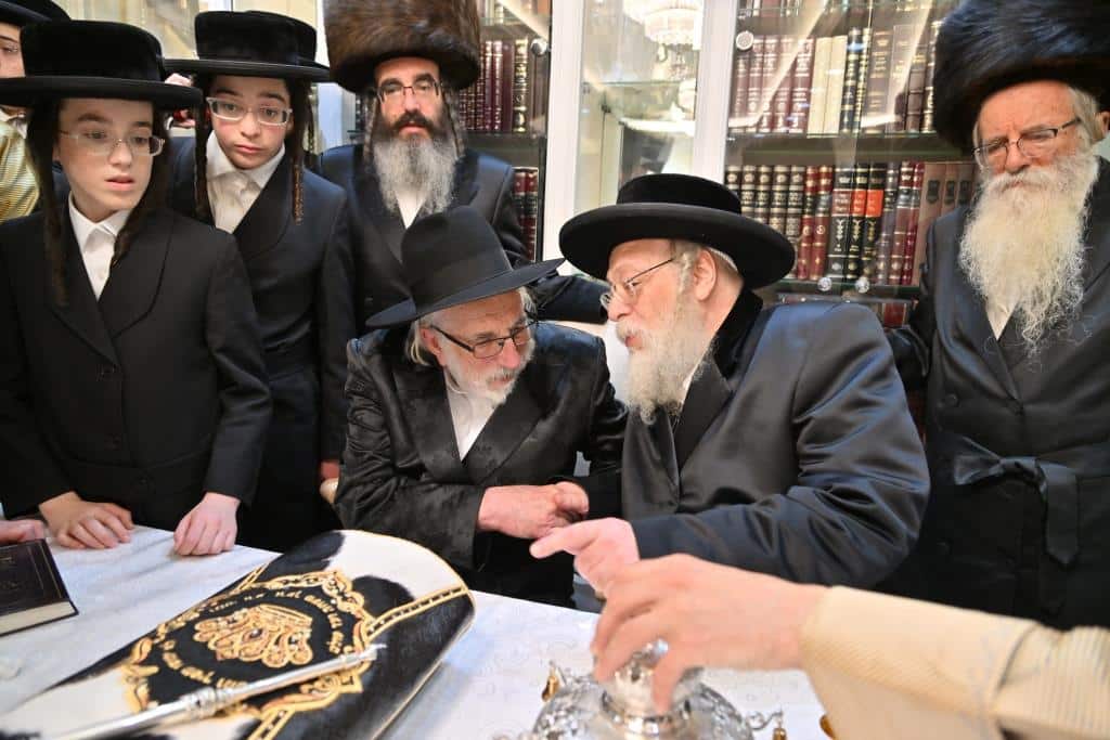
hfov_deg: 73.7
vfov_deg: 53.1
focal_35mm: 24
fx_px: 740
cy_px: 370
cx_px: 555
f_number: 4
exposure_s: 1/200
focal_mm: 24
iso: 800
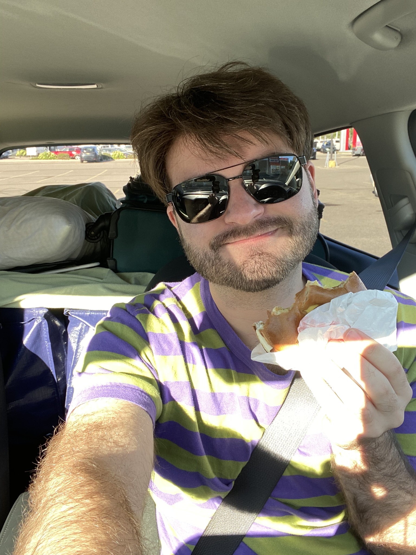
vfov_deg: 60.0
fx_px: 481
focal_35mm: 30
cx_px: 208
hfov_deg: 46.8
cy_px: 278
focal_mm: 2.71
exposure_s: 1/122
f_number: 2.2
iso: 80
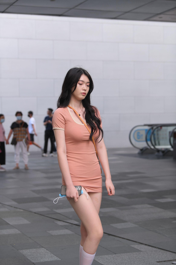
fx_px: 550
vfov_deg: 27.0
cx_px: 88
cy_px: 132
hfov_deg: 18.2
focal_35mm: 75
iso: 400
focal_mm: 75
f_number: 3.5
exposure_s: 1/800
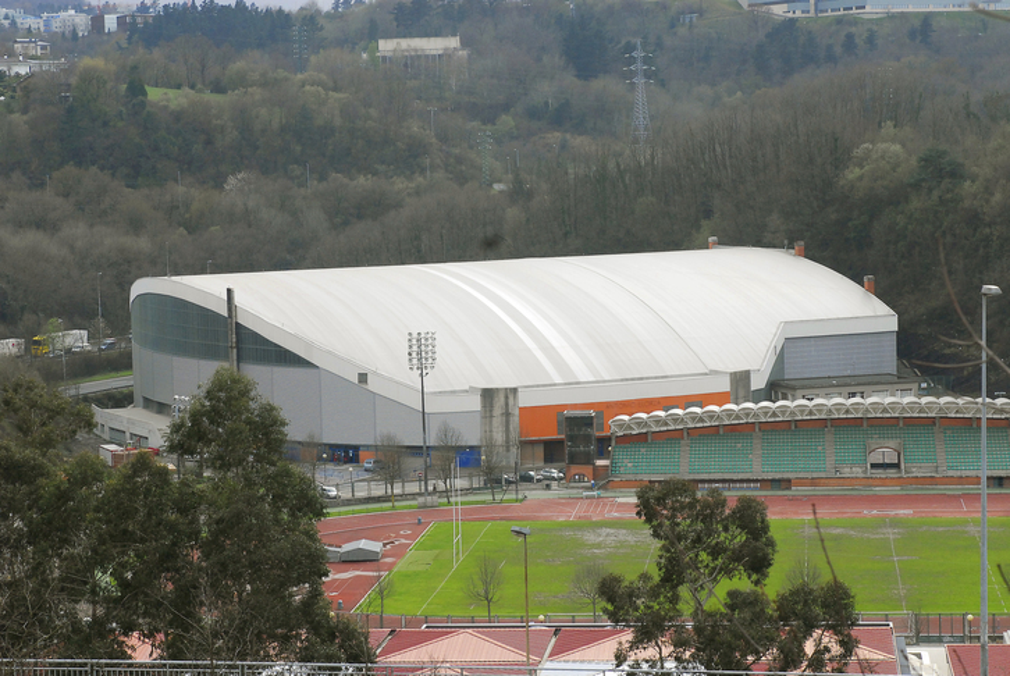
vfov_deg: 14.1
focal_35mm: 98
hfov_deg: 20.9
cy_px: 338
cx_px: 505
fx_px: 2739
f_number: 10
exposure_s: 1/500
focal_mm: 65
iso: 500
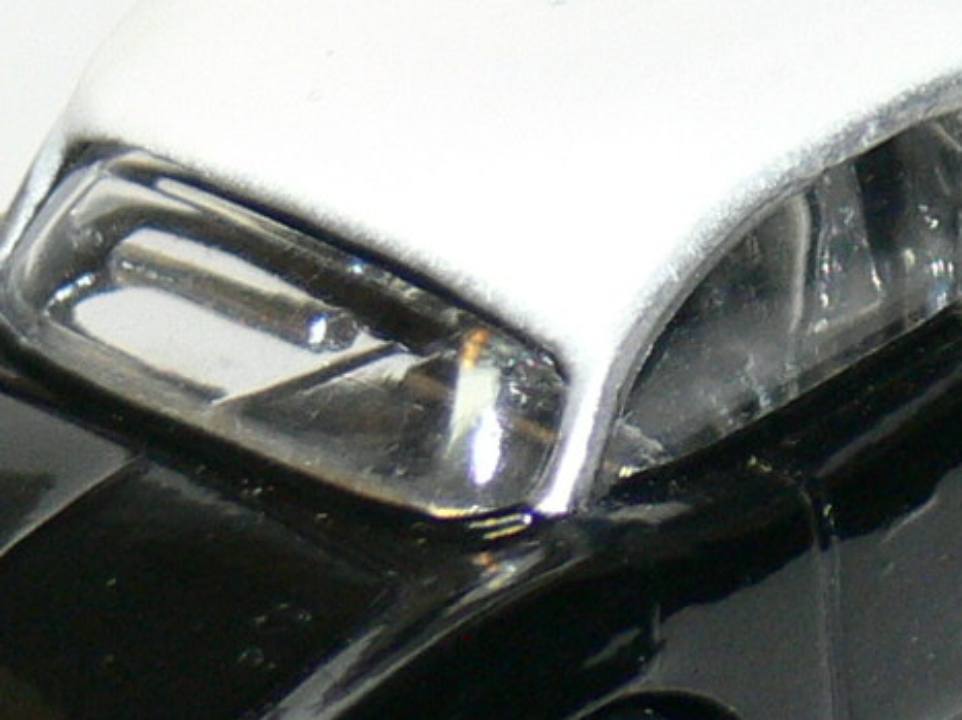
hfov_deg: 3.3
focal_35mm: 601
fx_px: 16694
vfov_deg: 2.5
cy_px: 309
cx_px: 743
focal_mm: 23.2
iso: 100
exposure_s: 1/30
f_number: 3.6
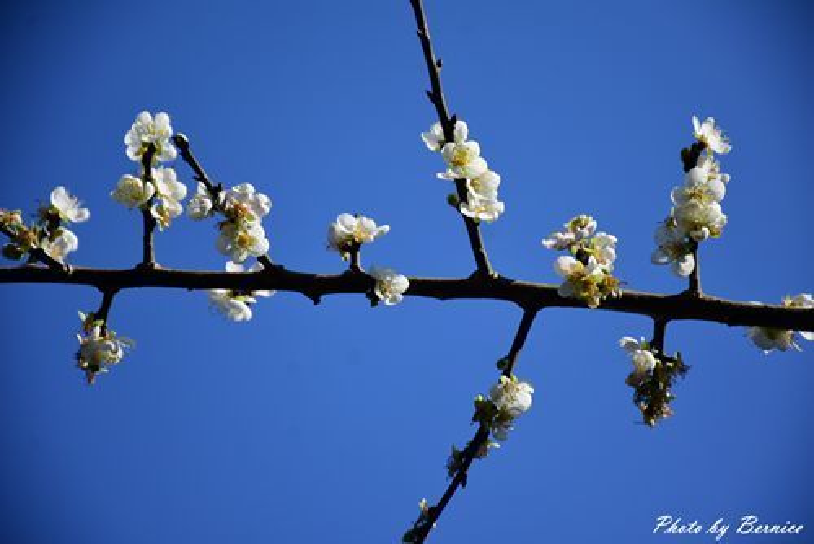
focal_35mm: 210
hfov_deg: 9.8
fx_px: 4751
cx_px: 407
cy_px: 272
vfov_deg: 6.6
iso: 100
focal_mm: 140
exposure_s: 1/500
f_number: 5.6
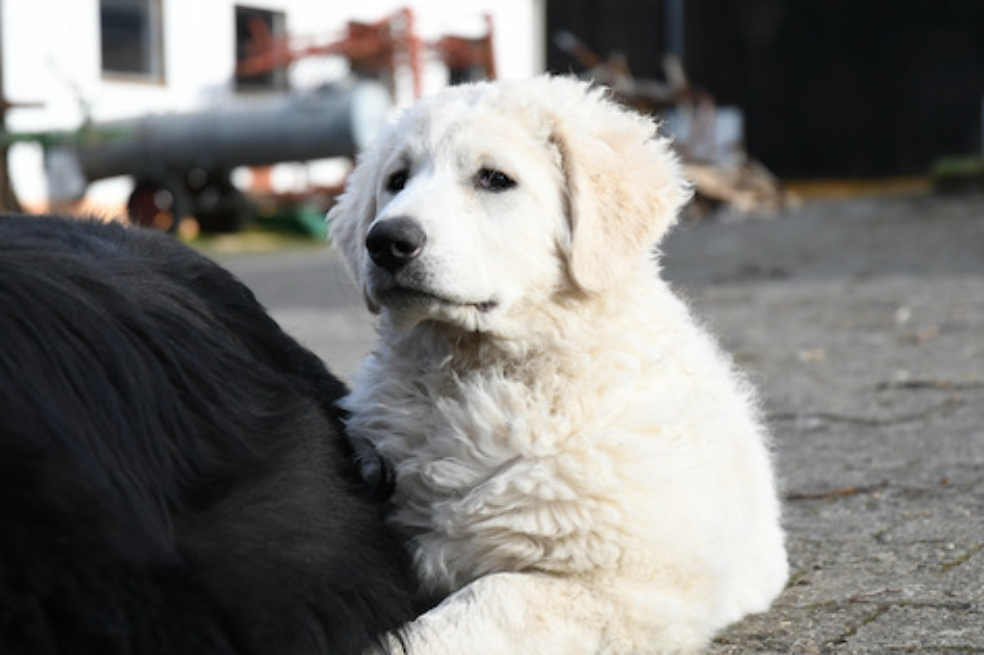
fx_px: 2705
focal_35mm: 99
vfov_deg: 13.8
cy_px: 337
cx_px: 462
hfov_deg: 20.6
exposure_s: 1/2000
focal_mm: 52
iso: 640
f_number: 3.8
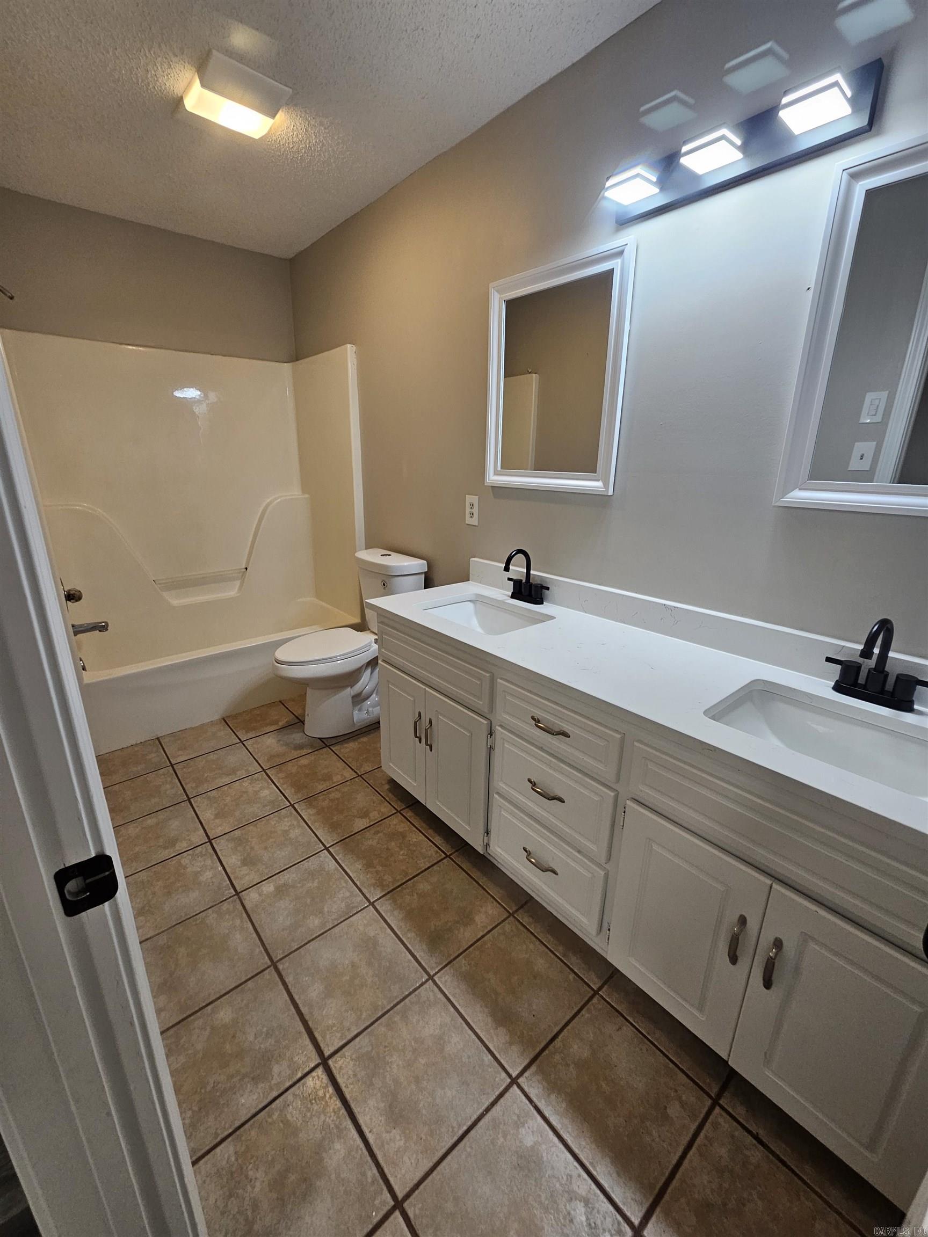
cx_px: 464
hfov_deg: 89.9
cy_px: 618
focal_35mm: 13
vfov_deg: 106.2
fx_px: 465
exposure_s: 1/60
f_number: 2.2
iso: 160
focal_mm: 2.2
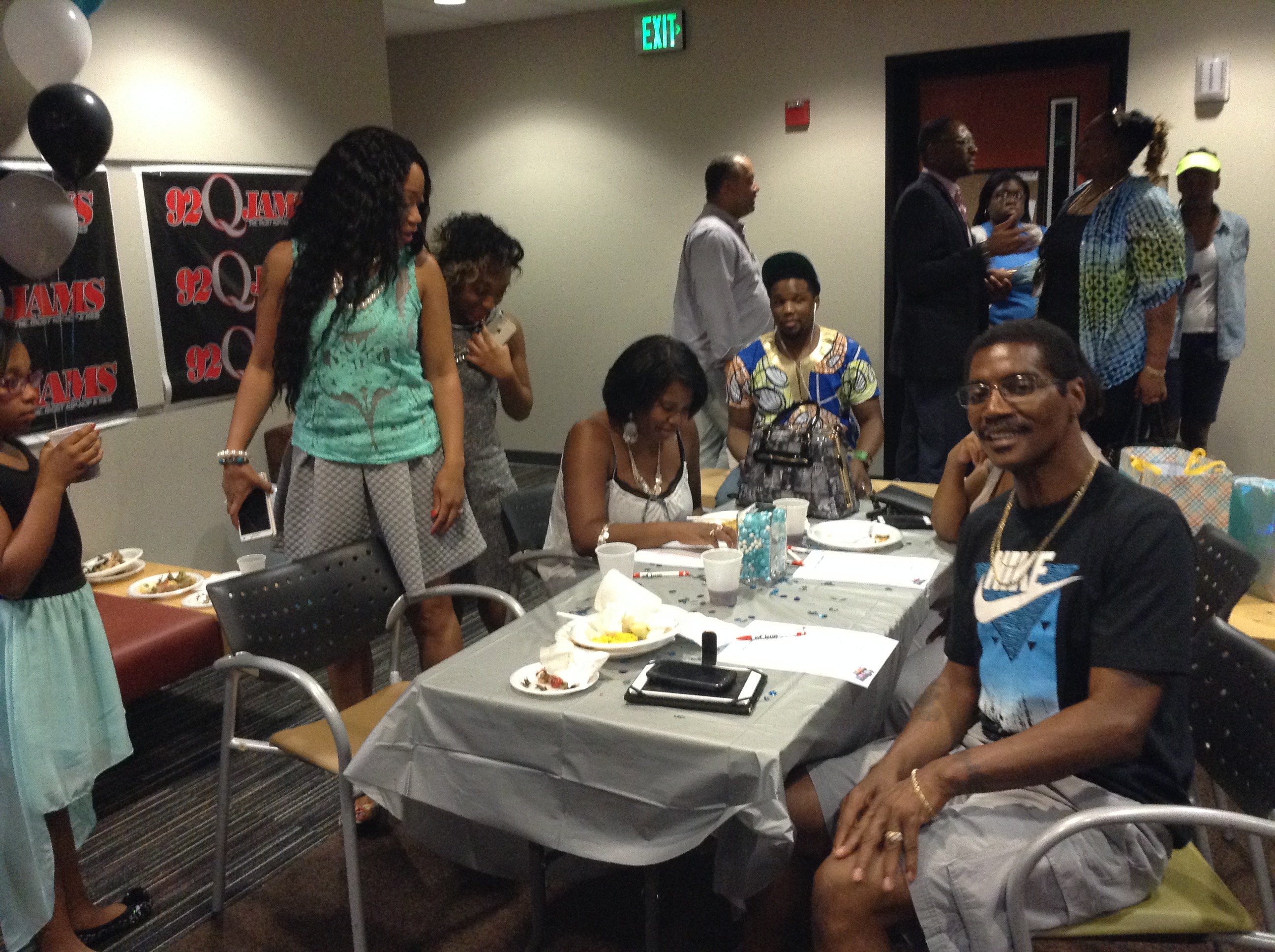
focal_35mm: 33
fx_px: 1214
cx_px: 638
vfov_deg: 42.8
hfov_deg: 55.4
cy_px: 476
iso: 250
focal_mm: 3.3
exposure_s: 1/20
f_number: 2.4
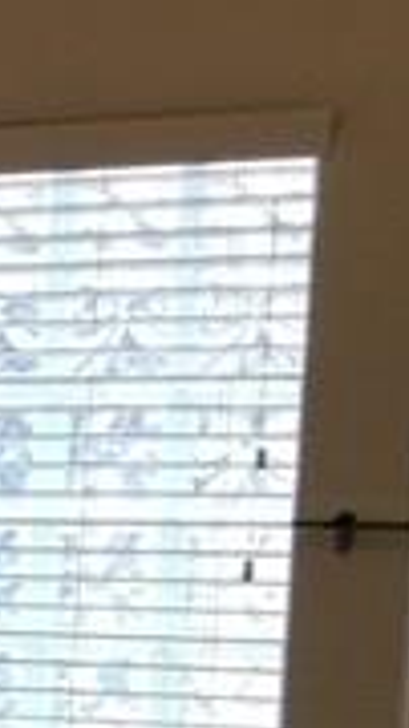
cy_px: 874
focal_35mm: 161
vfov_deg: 13.0
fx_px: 3110
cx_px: -875
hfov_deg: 6.7
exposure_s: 1/154
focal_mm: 4.25
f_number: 1.7
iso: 50
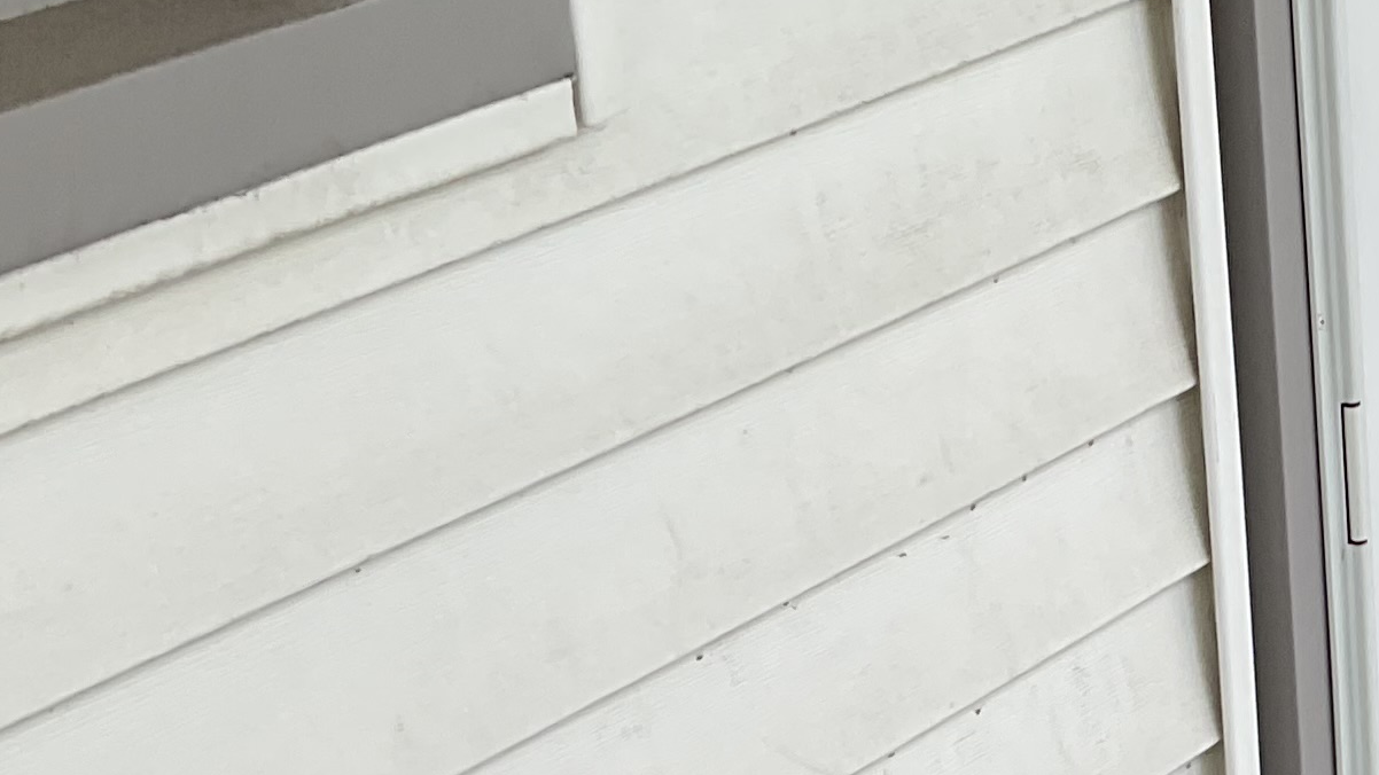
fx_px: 3876
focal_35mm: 106
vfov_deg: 11.3
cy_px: 843
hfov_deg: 18.8
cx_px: 1753
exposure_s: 1/239
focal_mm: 3
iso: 16
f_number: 1.8
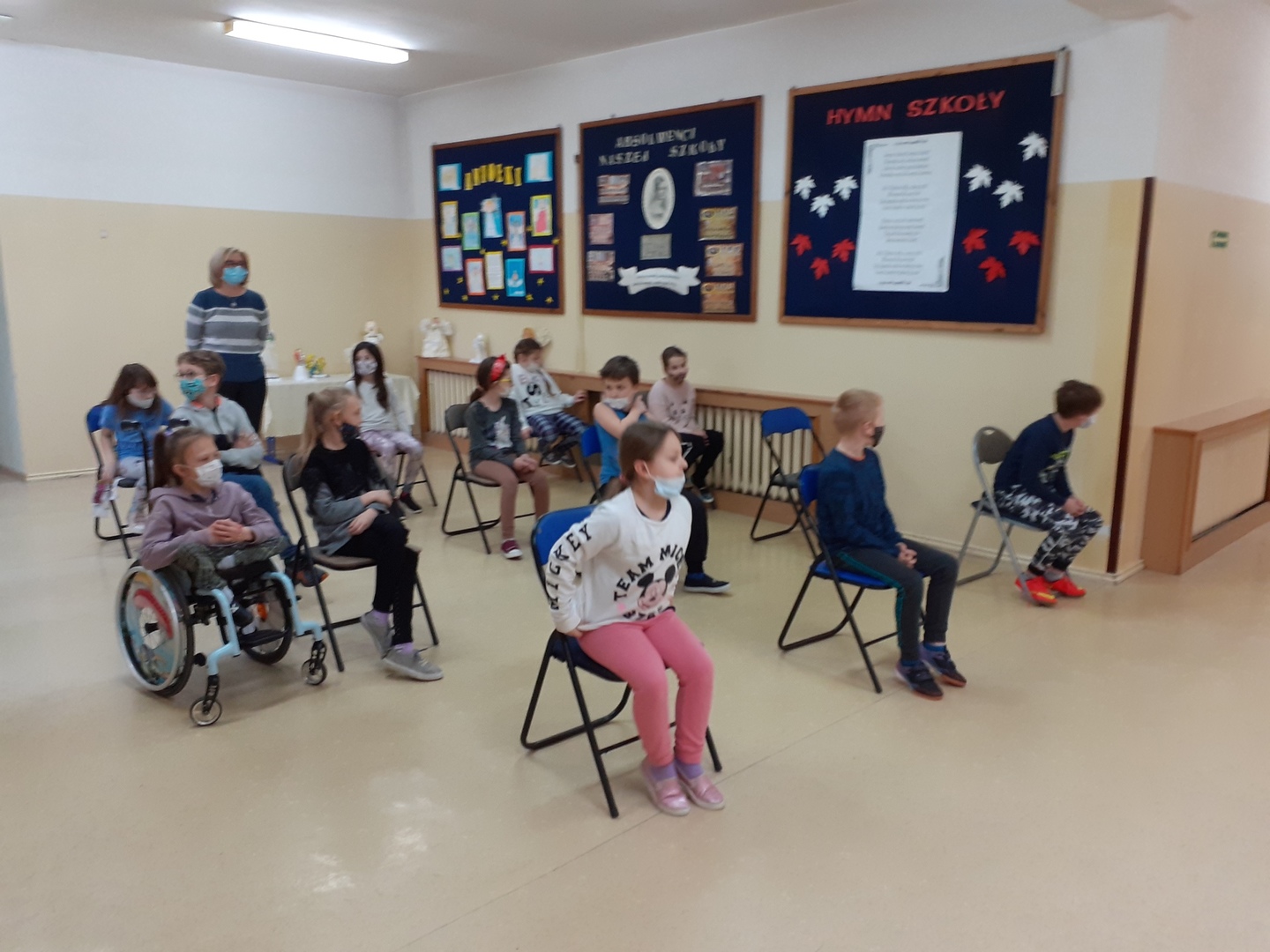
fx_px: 991
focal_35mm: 27
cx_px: 635
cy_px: 476
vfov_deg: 51.4
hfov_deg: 65.3
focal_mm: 3.6
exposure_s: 1/50
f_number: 1.9
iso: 125
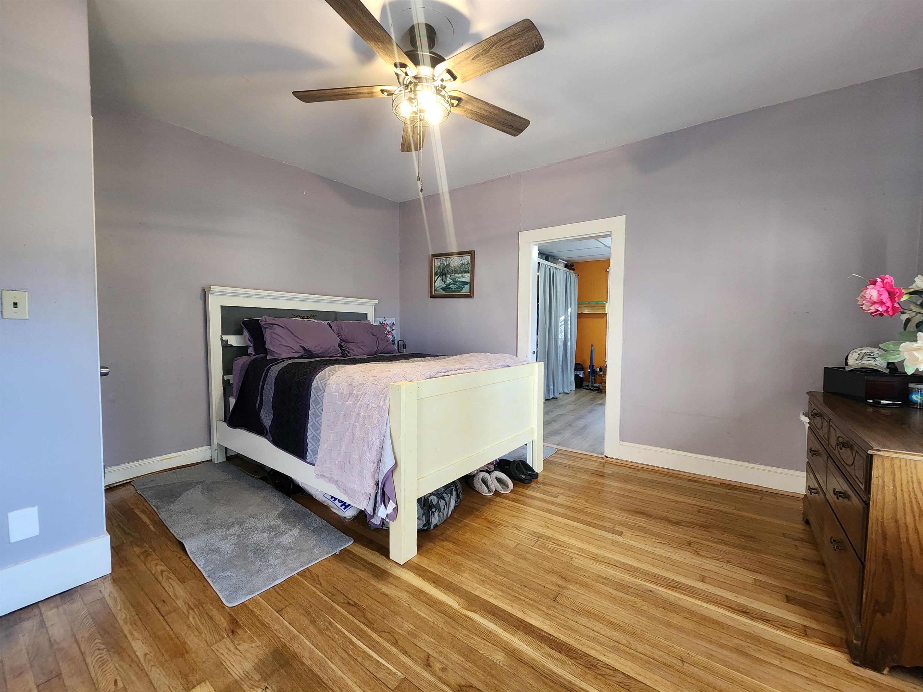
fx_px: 347
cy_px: 346
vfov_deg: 89.9
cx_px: 462
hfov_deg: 106.2
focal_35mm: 13
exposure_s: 1/40
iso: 320
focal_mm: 2.2
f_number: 2.2
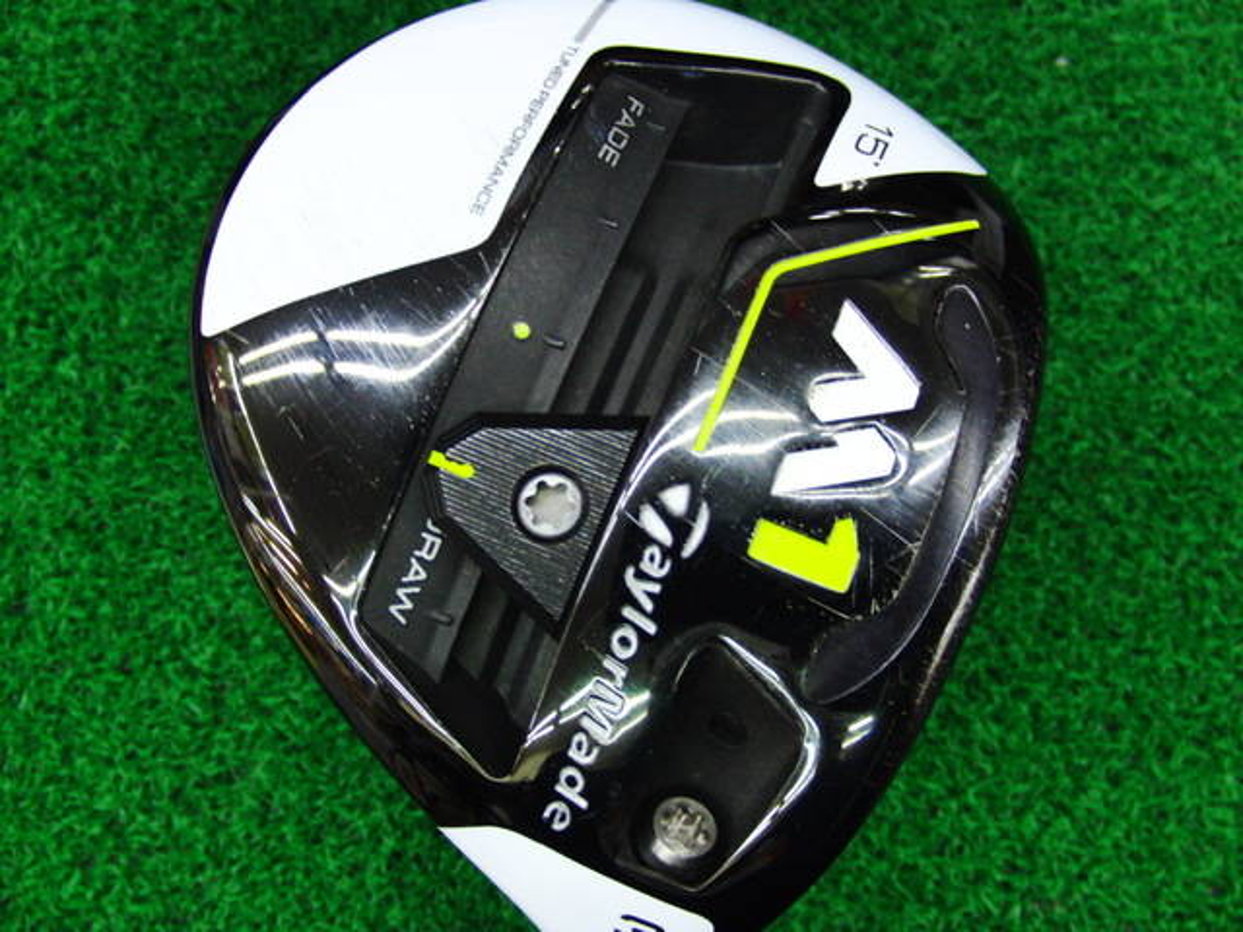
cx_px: 622
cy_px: 466
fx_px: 1329
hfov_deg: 50.1
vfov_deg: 38.7
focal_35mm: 37
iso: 400
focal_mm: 6.42
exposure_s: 1/60
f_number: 3.6
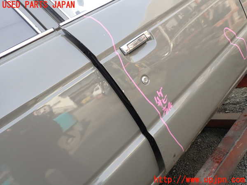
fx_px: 178
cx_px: 124
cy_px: 92
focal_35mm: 25
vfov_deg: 54.9
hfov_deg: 69.4
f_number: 2.8
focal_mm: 4.5
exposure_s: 1/125
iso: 100
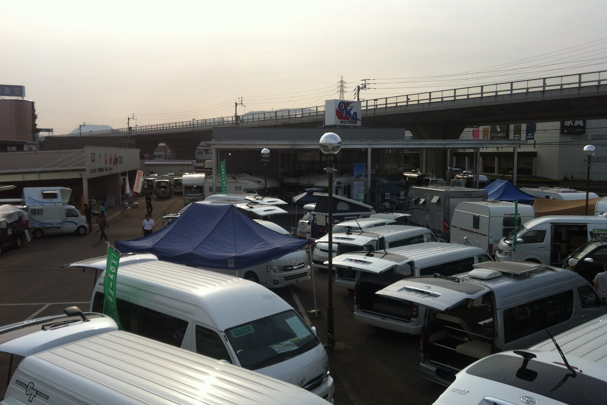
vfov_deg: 35.9
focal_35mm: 37
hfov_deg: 51.9
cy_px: 212
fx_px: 624
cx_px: 298
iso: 80
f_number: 2.8
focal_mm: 3.85
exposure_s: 1/1676
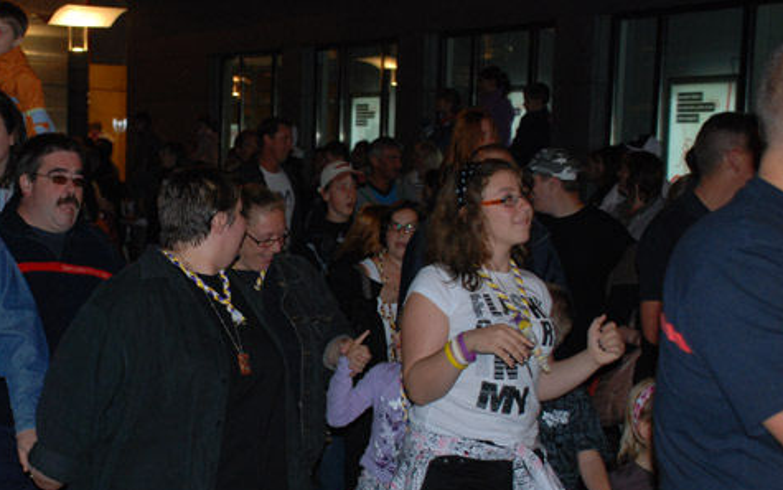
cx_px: 191
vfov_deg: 16.3
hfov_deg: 25.5
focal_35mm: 80
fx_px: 1704
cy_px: 271
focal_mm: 31
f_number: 4.2
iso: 320
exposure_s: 1/60
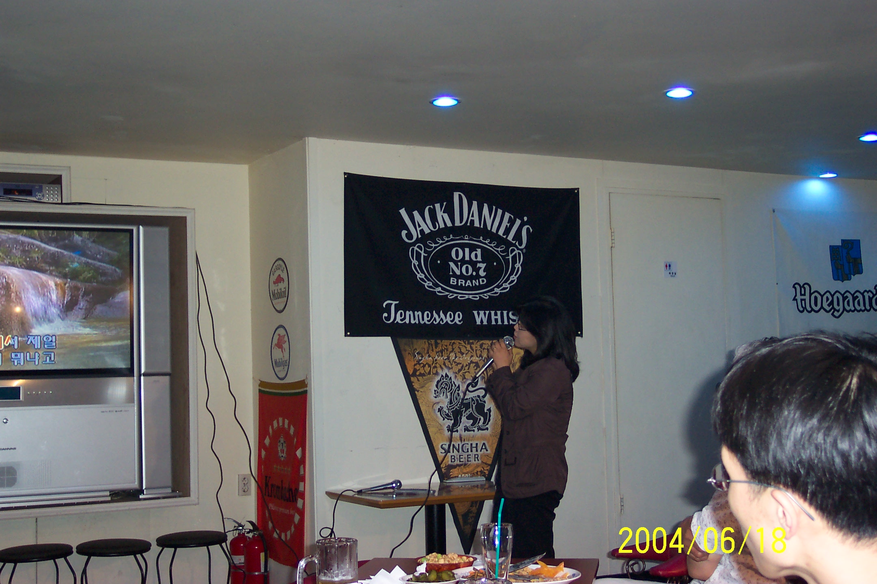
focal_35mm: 51
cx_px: 438
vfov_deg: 26.5
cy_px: 292
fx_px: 1242
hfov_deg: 38.9
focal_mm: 10.7
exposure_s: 1/45
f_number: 3.4
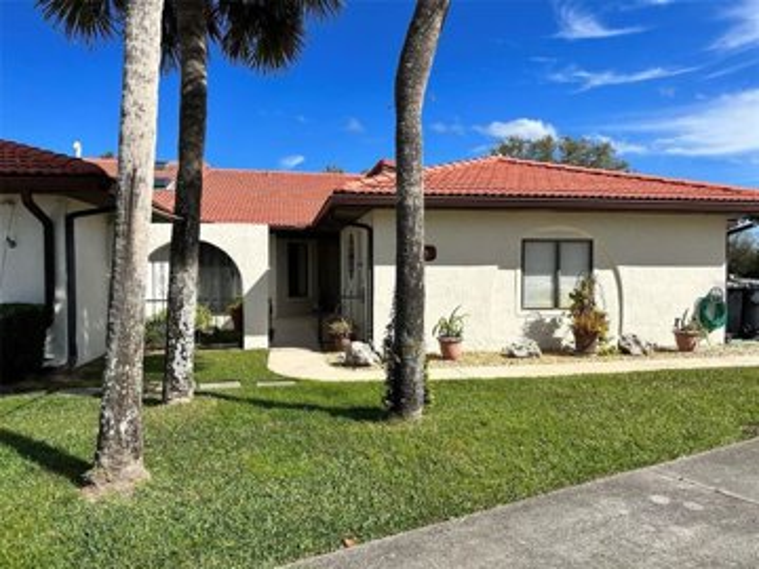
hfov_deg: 67.3
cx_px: 380
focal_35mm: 26
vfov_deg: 53.1
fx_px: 570
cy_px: 284
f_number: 1.5
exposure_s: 1/5882
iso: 50
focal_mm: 5.7
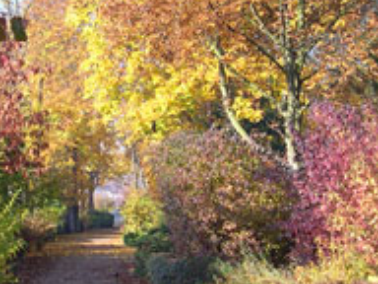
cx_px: 94
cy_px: 148
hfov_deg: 21.8
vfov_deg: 16.6
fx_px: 972
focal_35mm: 89
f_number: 2.8
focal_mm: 8
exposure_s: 1/288
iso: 100
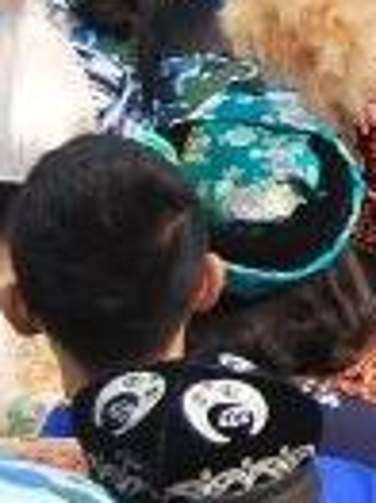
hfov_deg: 3.3
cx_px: 1381
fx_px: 6238
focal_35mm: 430
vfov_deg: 4.6
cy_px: -177
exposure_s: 1/200
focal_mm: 38
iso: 100
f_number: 7.1
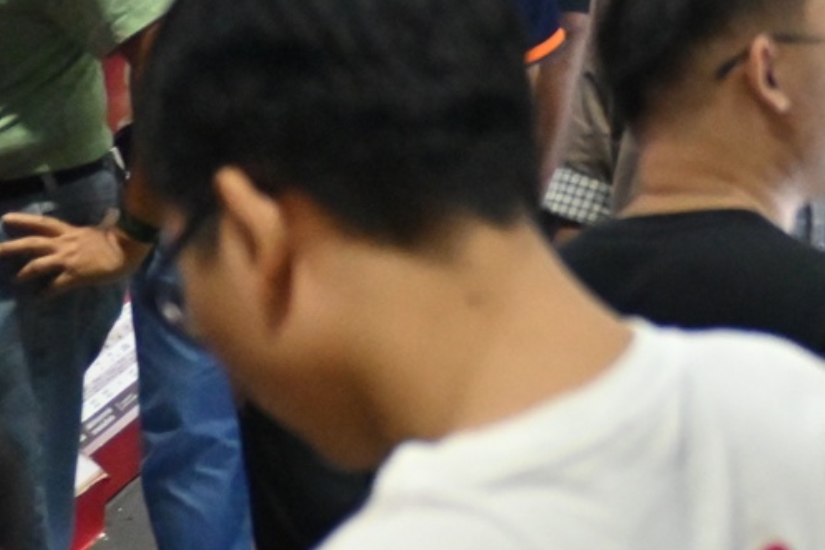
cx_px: 1383
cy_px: -115
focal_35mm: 169
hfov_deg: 11.5
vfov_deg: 8.0
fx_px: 3871
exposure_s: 1/640
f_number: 2.8
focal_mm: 28
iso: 2500
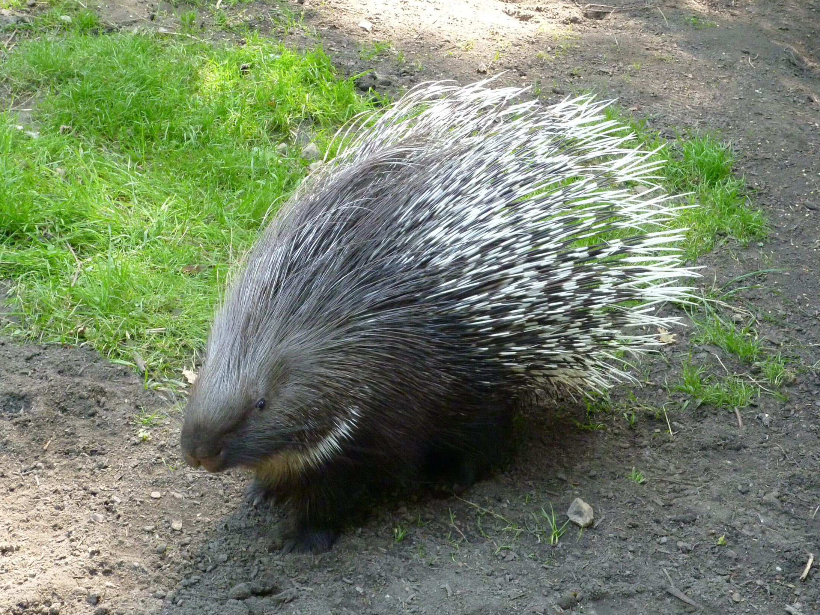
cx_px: 436
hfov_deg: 23.8
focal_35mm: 82
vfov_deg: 18.0
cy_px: 290
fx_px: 1943
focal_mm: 12.4
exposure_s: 1/40
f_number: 5.1
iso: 400
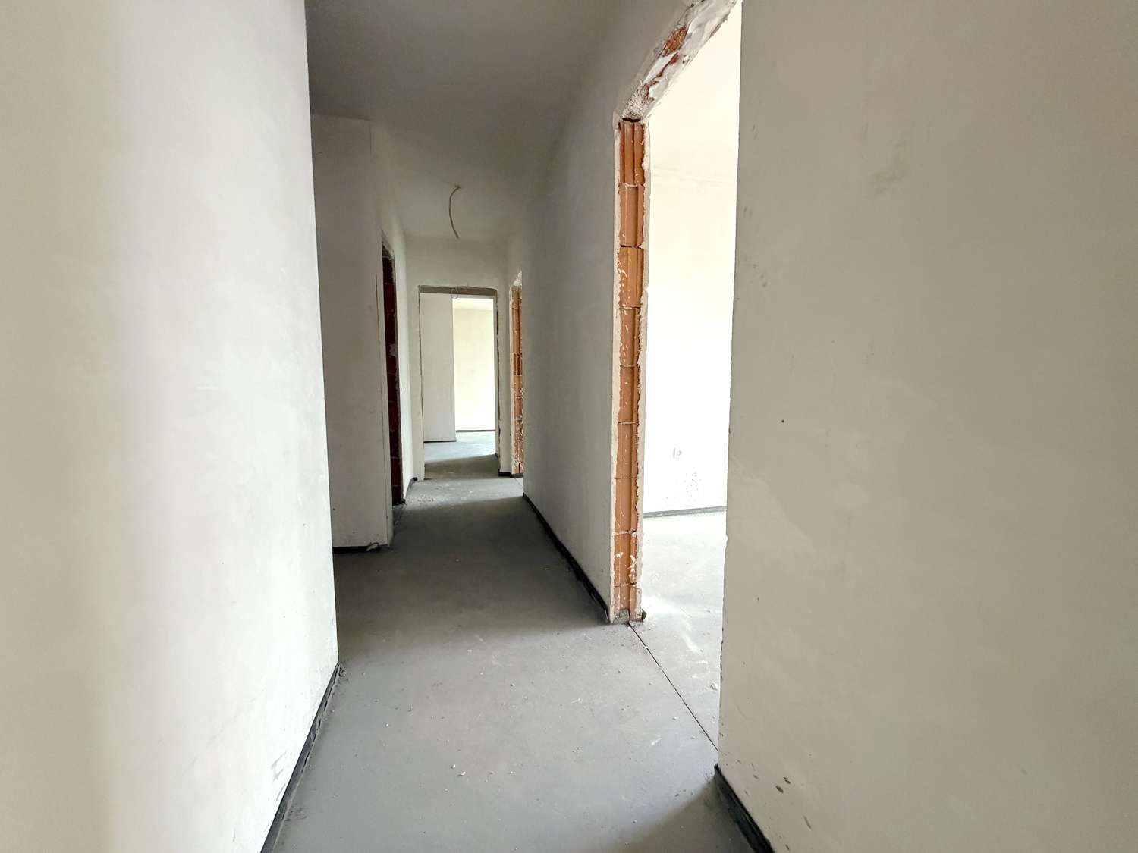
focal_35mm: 14
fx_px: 460
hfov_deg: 102.1
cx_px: 569
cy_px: 426
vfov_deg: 85.7
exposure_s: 1/60
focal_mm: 2.22
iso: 800
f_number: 2.2
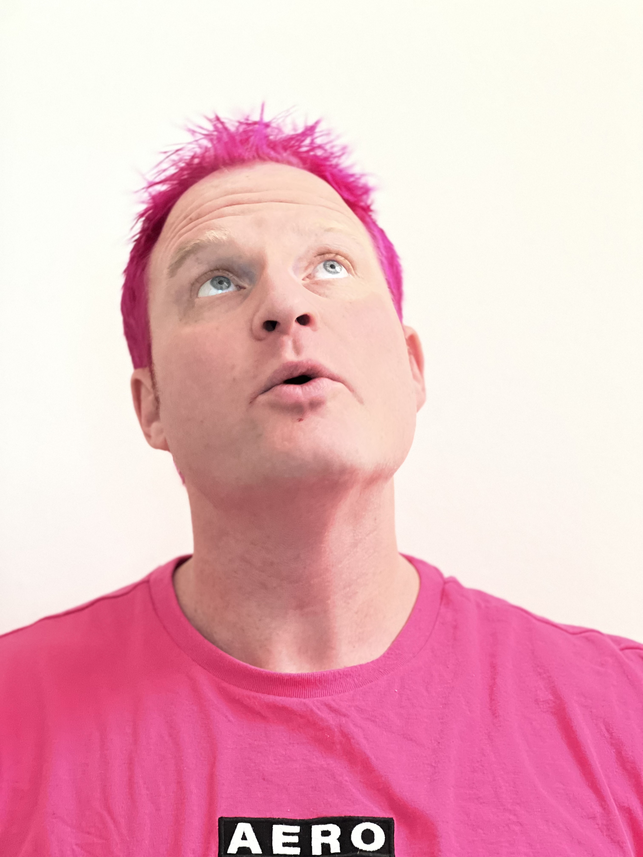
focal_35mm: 77
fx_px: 1907
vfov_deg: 25.3
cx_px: 322
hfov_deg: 19.1
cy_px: 428
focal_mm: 9
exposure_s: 1/40
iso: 200
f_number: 2.8
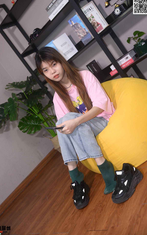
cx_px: 70
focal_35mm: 36
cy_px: 117
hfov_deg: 35.3
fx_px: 231
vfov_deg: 54.0
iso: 500
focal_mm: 35
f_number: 5
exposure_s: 1/125
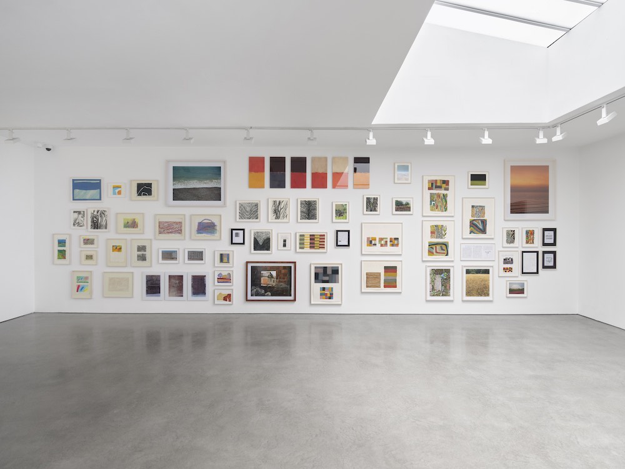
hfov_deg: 87.8
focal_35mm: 18
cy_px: 234
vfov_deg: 71.6
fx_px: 325
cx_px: 312
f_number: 9
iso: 100
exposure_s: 1/10
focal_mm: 23
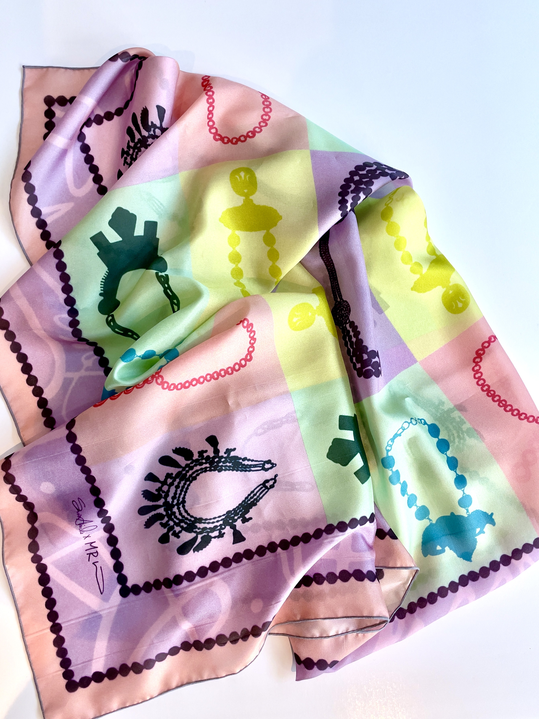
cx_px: 270
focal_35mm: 26
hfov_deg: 53.1
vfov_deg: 67.3
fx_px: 540
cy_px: 360
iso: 64
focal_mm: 4.2
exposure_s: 1/60
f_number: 1.6
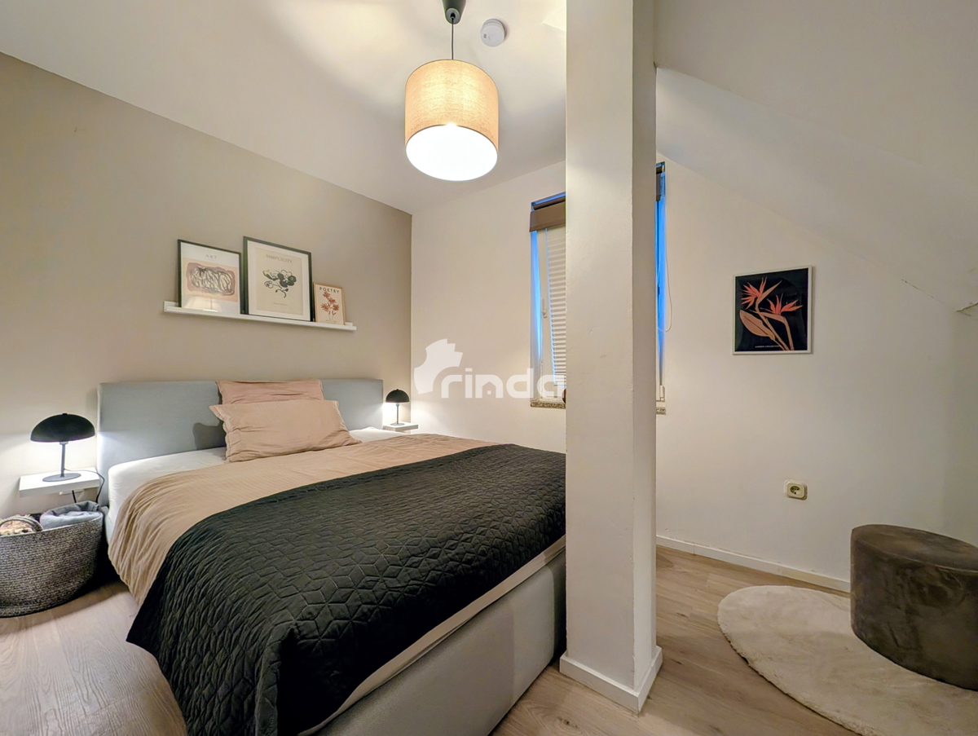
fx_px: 339
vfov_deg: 94.6
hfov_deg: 110.5
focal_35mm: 12
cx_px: 489
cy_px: 368
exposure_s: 1/33.3
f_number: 1.7
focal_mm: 2.02
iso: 66
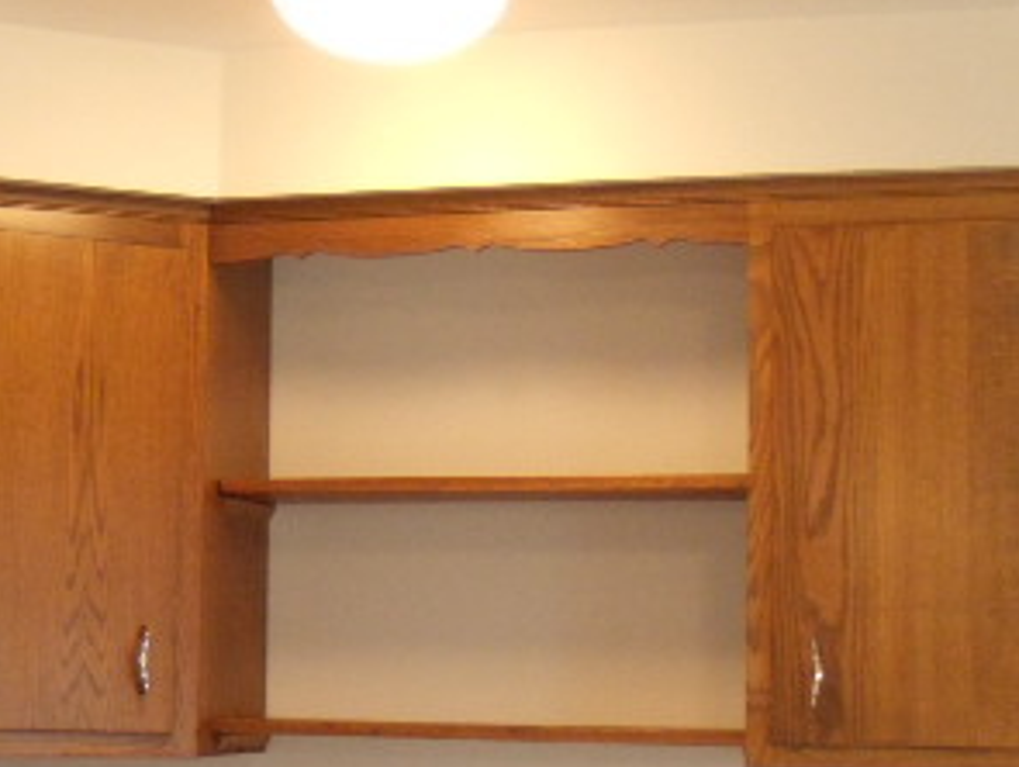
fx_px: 2299
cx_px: 107
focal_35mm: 78
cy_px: 674
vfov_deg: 18.7
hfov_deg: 24.3
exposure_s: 1/50
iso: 400
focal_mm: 6.4
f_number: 3.6
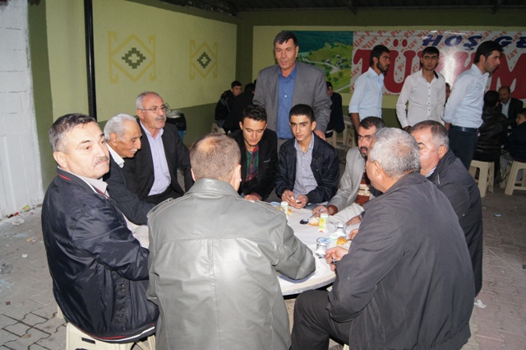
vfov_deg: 43.5
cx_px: 263
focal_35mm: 30
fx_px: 438
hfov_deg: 62.0
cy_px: 175
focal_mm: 20
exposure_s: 1/60
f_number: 5.6
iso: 800
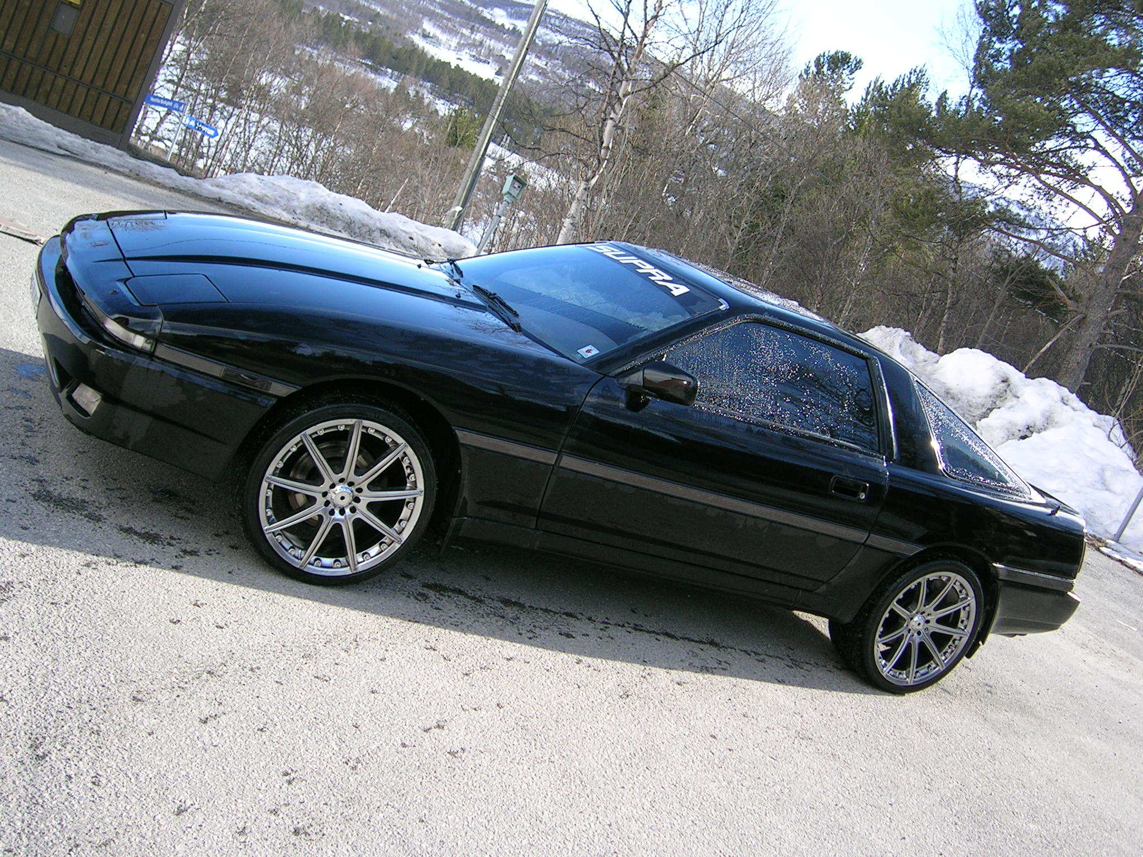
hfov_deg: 46.8
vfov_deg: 36.0
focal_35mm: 40
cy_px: 428
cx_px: 572
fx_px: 1321
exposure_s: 1/306
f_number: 2.9
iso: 50
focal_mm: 6.1
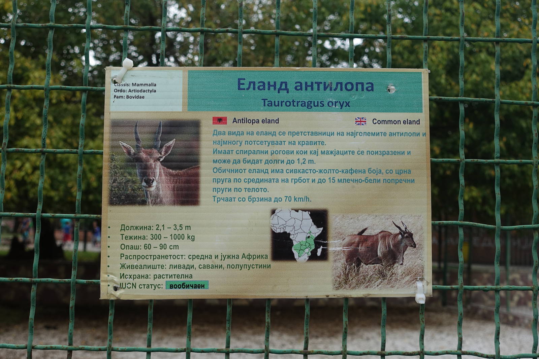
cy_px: 180
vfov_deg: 30.5
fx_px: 659
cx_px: 270
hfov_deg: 44.5
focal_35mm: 44
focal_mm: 16.17
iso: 125
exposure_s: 1/250
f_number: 4
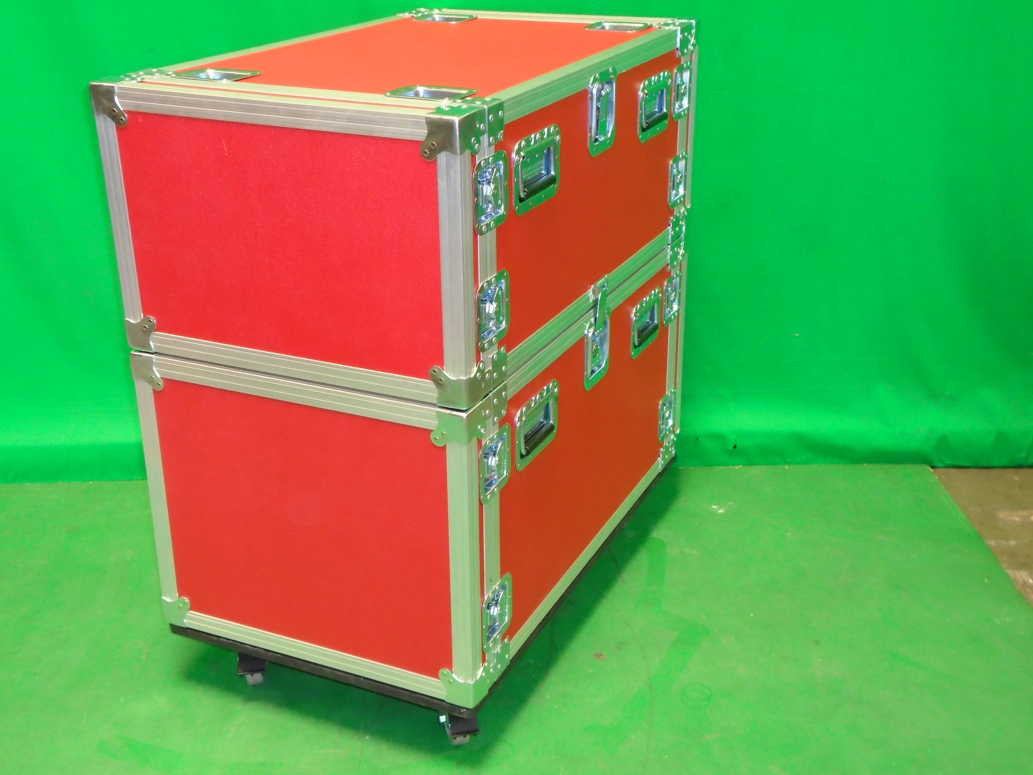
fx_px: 1253
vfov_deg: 34.3
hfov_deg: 44.8
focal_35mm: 42
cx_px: 516
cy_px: 388
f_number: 4.1
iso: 400
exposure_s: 1/50
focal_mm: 7.4
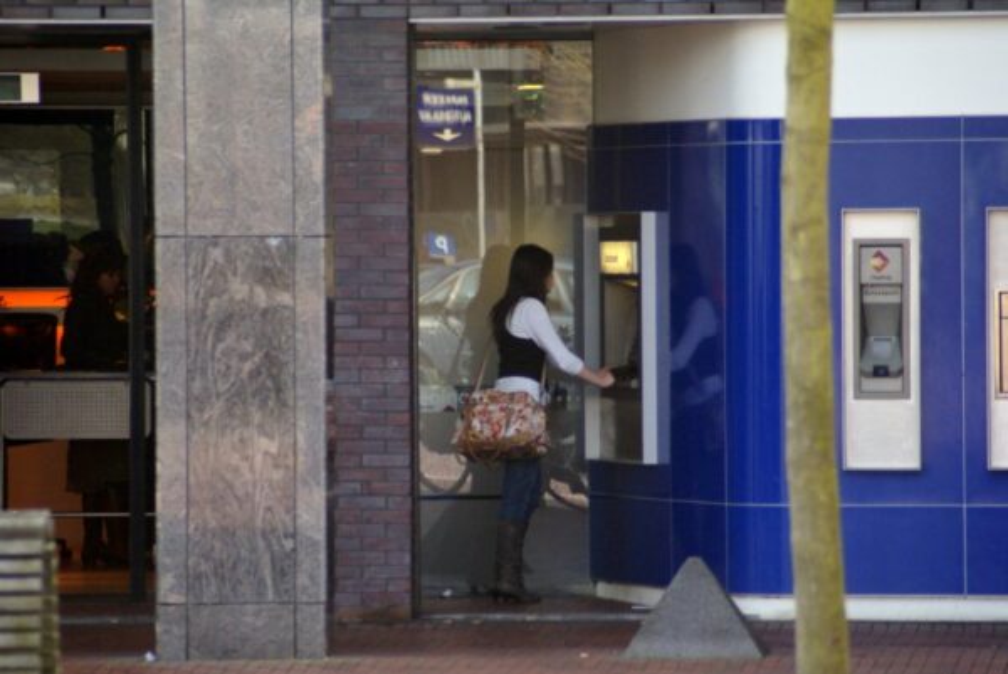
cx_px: 504
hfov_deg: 6.5
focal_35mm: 315
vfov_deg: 4.4
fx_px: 8826
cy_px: 337
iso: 320
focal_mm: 210
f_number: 5
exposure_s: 1/400
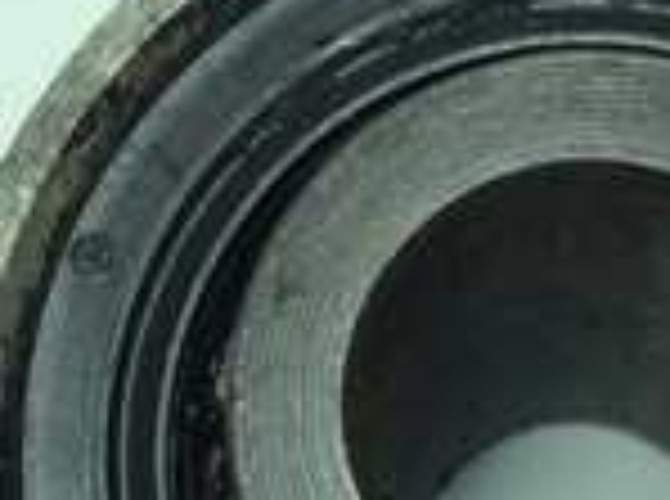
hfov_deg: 15.3
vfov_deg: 11.2
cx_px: 486
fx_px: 2491
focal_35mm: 129
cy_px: 581
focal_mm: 3.3
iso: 32
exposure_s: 1/316
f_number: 2.4
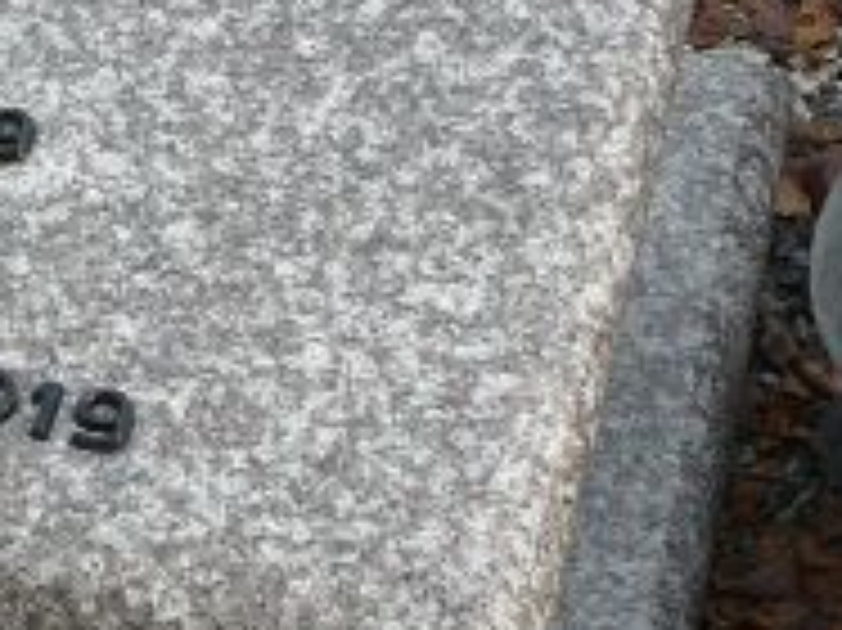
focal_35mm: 120
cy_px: 266
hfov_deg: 15.1
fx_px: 2917
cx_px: -468
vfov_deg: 12.3
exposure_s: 1/250
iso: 80
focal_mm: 5.2
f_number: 2.8
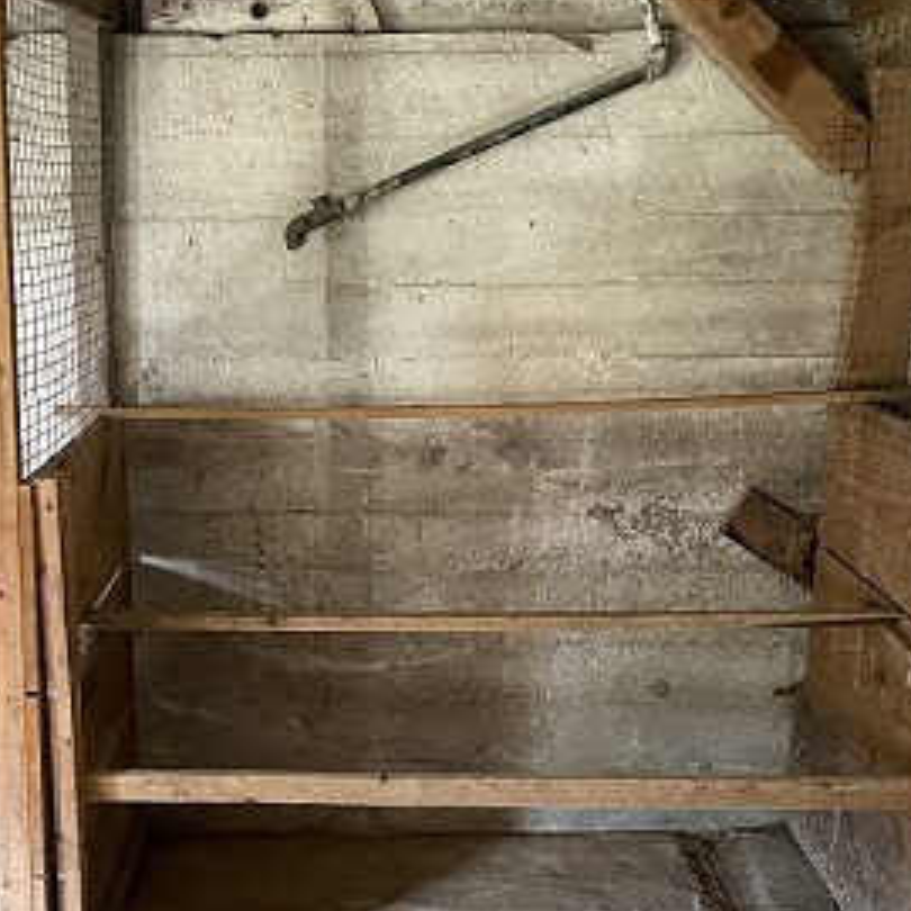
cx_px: 273
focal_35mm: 51
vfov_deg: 33.0
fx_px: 1519
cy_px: 631
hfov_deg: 33.0
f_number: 1.6
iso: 320
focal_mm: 4.2
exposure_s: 1/60
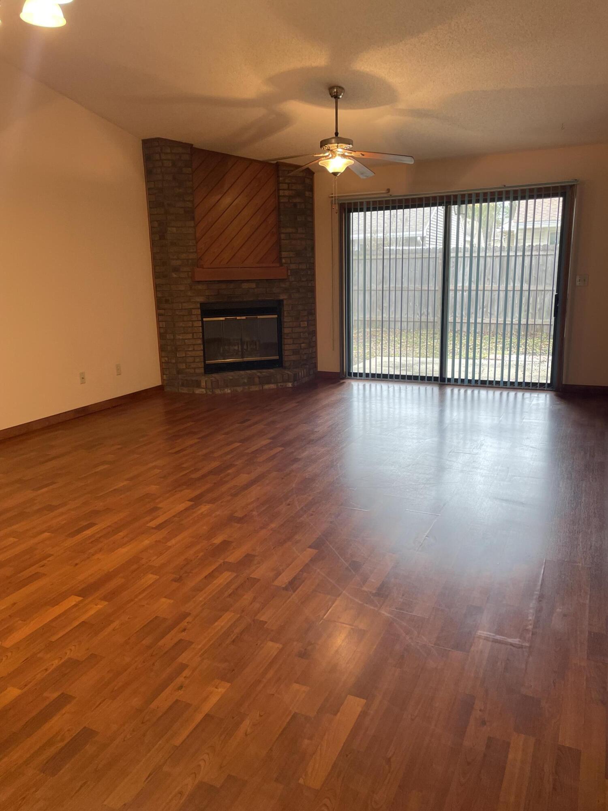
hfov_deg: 53.1
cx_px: 304
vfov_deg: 67.3
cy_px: 406
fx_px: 609
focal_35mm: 26
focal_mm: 4.2
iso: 125
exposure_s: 1/120
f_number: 1.6
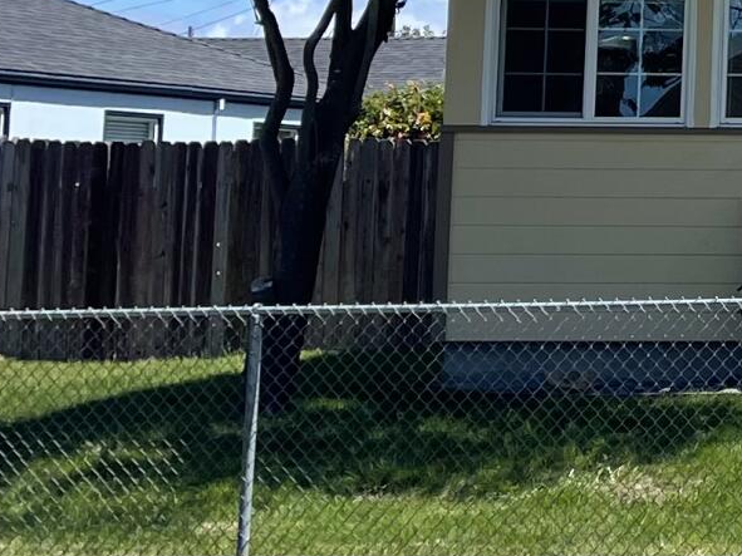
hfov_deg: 13.6
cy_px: -84
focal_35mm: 127
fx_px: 2722
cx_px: 1402
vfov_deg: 11.5
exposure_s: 1/2597
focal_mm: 5.1
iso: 32
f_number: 1.6
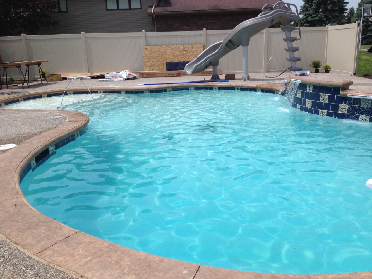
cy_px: 140
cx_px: 186
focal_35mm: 35
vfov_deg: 40.7
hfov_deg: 52.6
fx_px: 376
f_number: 2.4
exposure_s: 1/3067
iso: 64
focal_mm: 4.28
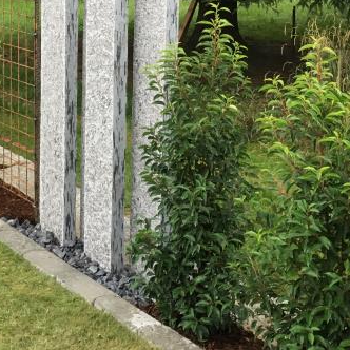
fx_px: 904
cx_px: 37
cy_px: 47
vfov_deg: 21.5
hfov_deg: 21.4
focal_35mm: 79
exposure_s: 1/33
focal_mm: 4.15
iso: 80
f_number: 2.2
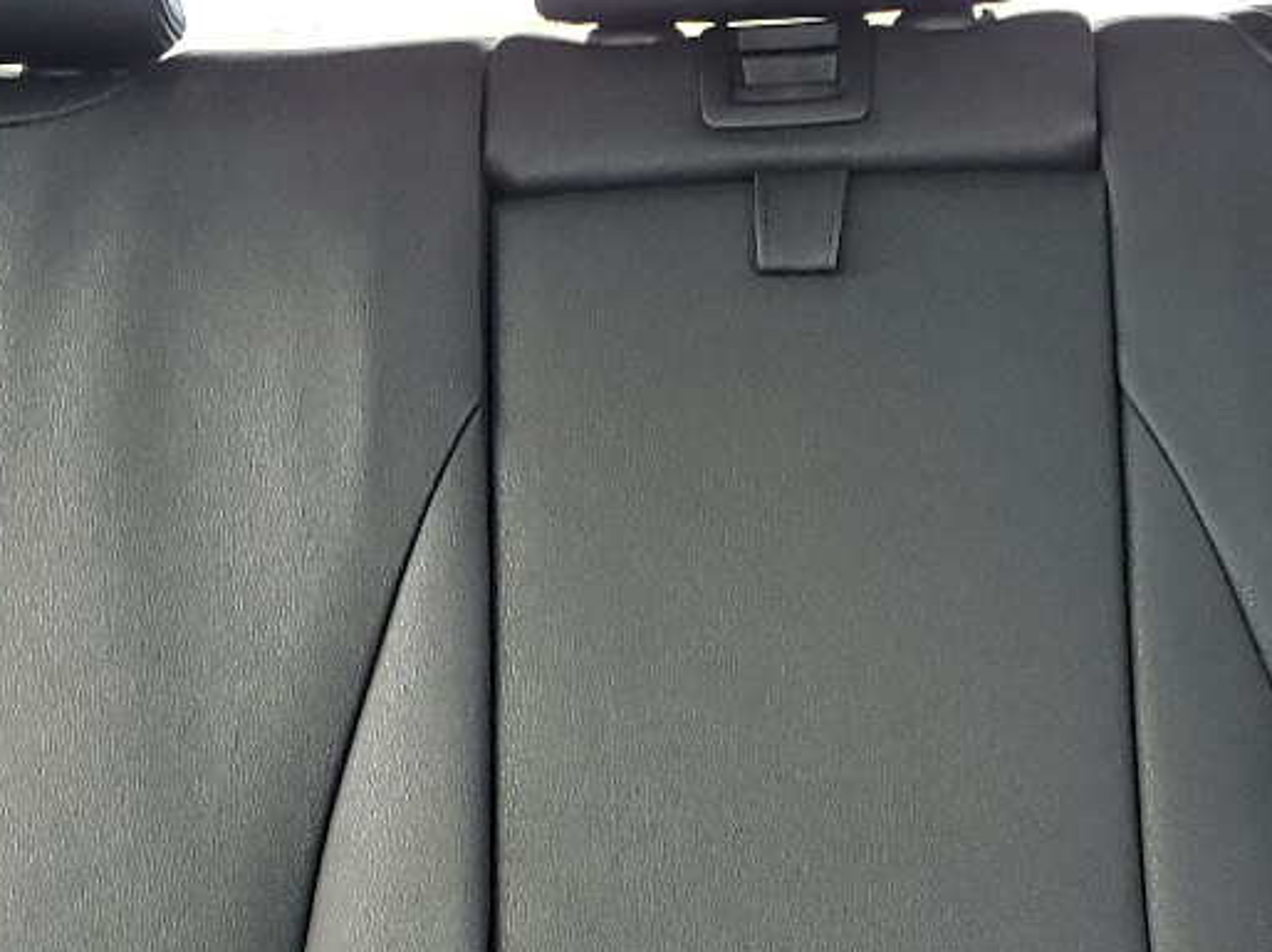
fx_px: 2975
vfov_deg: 18.1
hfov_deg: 24.1
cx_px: 762
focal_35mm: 81
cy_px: 645
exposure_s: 1/60.2
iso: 108
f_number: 1.5
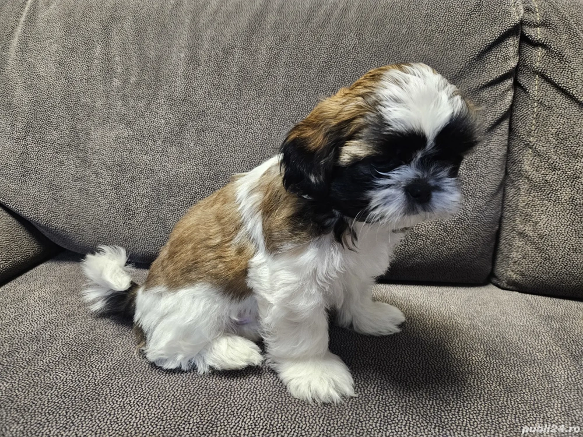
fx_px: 387
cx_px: 292
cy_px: 218
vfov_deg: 58.9
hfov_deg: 73.9
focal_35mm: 23
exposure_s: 1/50
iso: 640
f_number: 1.8
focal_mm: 5.4
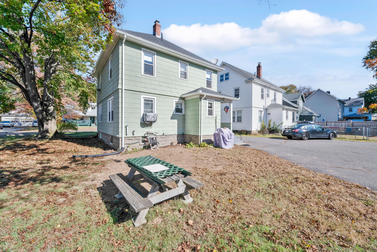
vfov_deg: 81.2
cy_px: 126
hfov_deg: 104.3
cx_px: 188
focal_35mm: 14
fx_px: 147
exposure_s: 1/2000
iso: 640
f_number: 9
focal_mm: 14
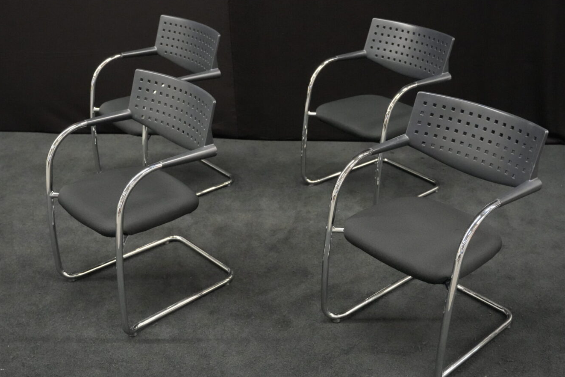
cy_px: 196
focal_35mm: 43
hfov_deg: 45.4
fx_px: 675
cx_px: 279
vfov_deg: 31.2
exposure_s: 1/125
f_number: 4
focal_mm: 37
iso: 12800
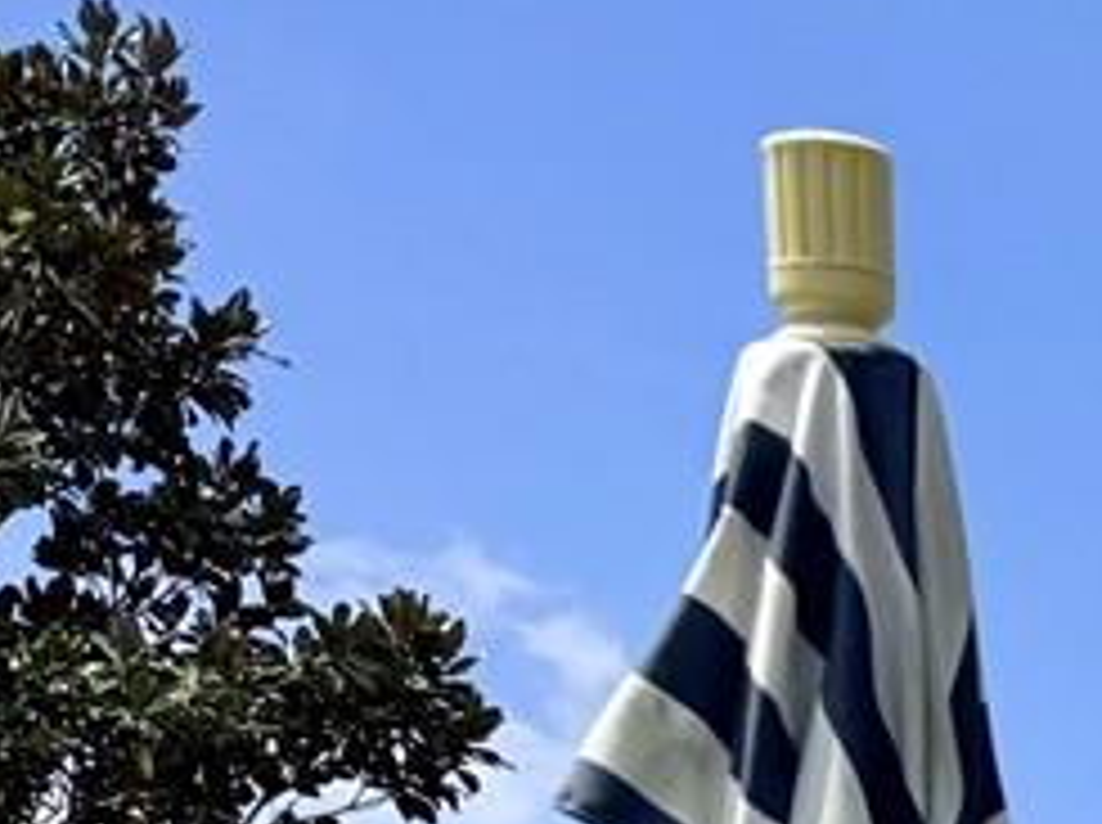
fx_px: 4991
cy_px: 1963
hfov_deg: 9.9
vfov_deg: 8.6
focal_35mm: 157
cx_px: 3198
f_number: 1.78
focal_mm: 6.76
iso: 80
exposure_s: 1/6173
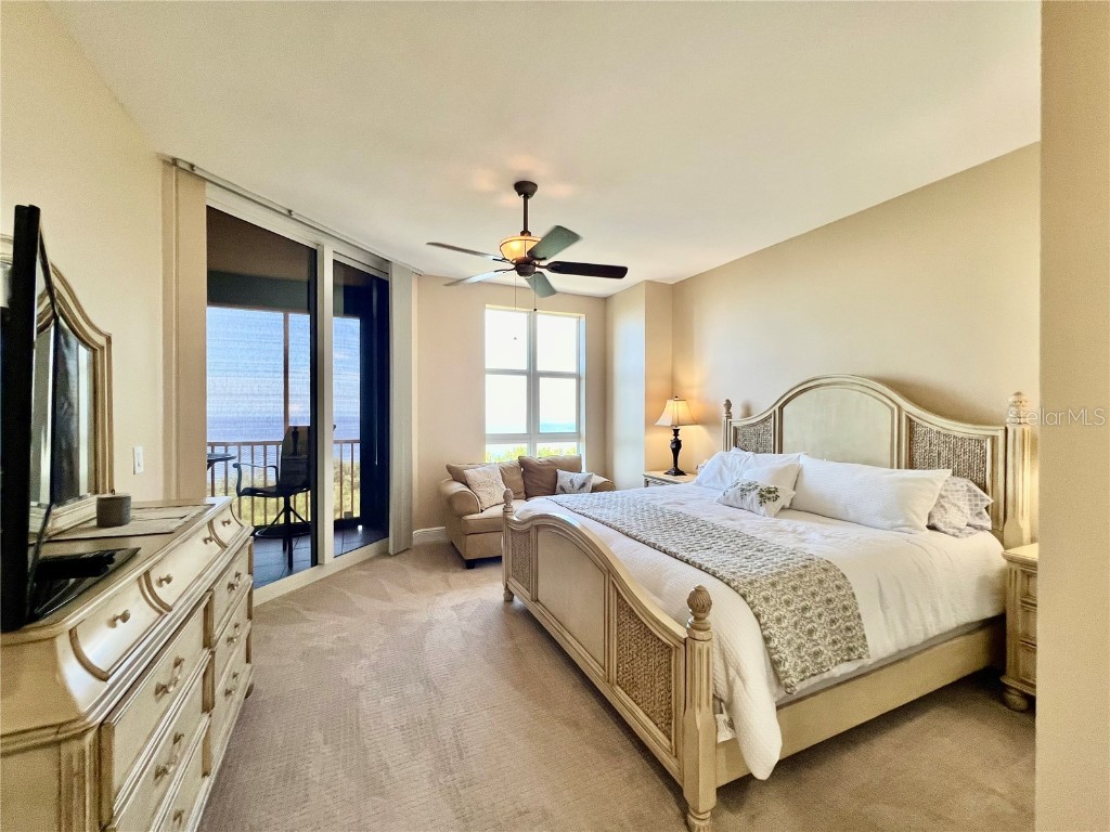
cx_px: 555
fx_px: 417
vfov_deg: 89.9
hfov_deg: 106.2
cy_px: 416
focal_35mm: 13
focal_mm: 1.57
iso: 160
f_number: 1.8
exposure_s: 1/120
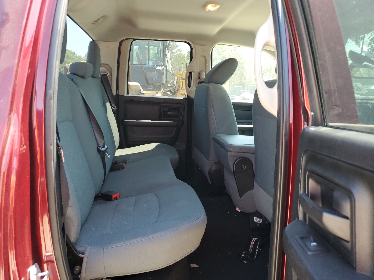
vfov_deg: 53.1
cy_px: 140
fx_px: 281
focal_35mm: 26
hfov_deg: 67.3
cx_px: 187
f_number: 1.5
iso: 50
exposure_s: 1/159
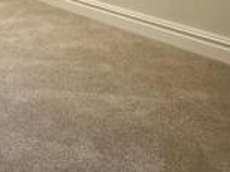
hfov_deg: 35.4
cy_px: -64
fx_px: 352
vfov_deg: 23.5
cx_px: 56
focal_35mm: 53
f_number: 2.2
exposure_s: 1/100
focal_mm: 2.22
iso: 250
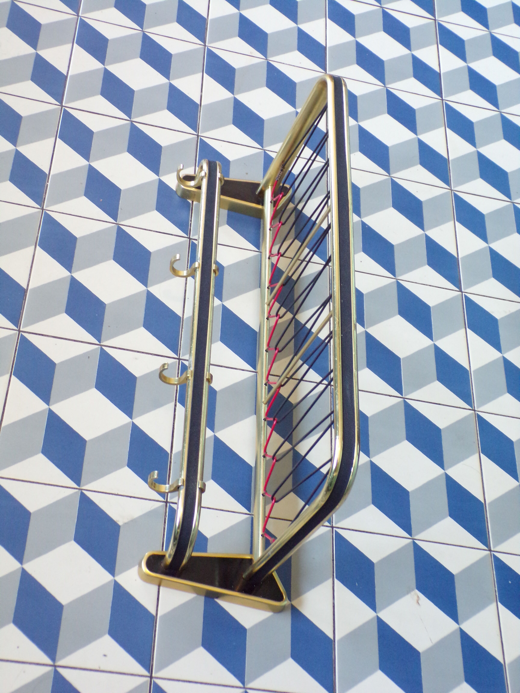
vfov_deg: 38.9
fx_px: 981
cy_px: 346
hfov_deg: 29.7
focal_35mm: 49
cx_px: 260
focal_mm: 8.7
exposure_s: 1/17
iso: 382
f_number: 3.5
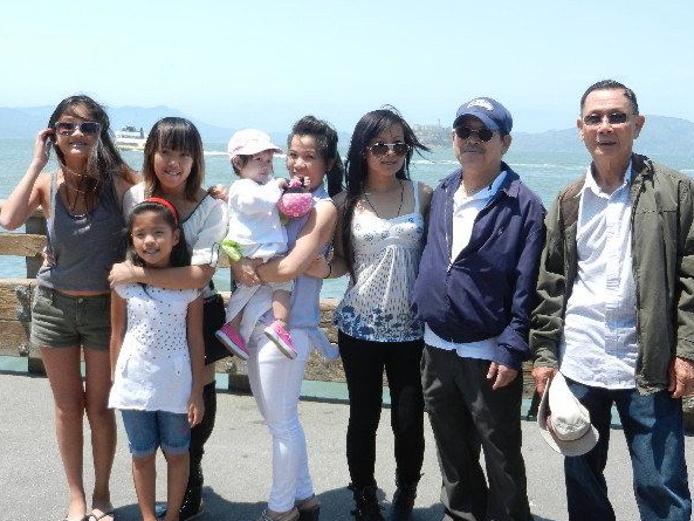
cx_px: 360
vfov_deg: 35.1
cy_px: 269
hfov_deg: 45.8
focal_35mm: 41
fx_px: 822
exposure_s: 1/800
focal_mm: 6.9
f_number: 4
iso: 160
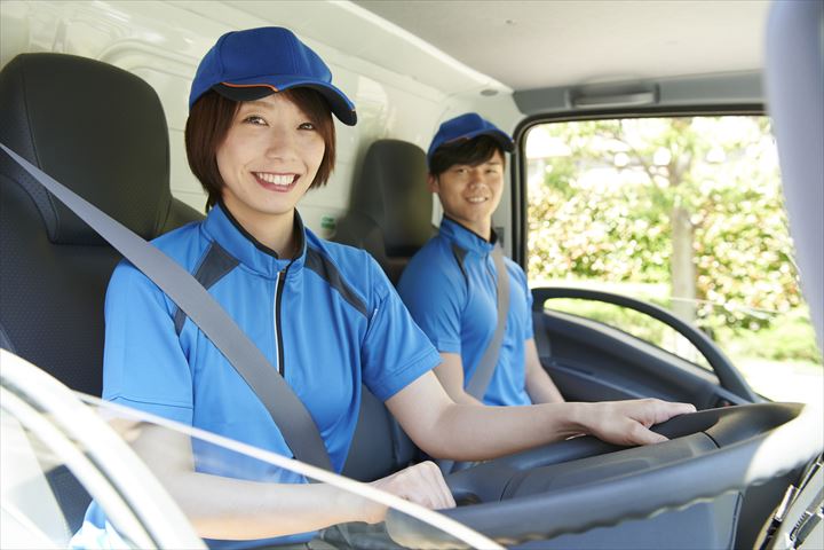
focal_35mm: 32
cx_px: 412
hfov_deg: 58.7
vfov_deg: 41.1
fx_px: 732
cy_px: 275
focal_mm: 32
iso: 400
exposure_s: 1/125
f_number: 4
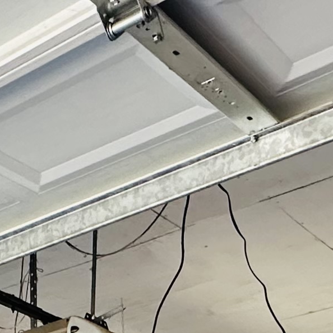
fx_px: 914
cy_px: 686
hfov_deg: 20.6
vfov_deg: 15.8
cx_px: 115
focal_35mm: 84
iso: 250
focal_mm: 2.22
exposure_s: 1/120
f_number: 2.2
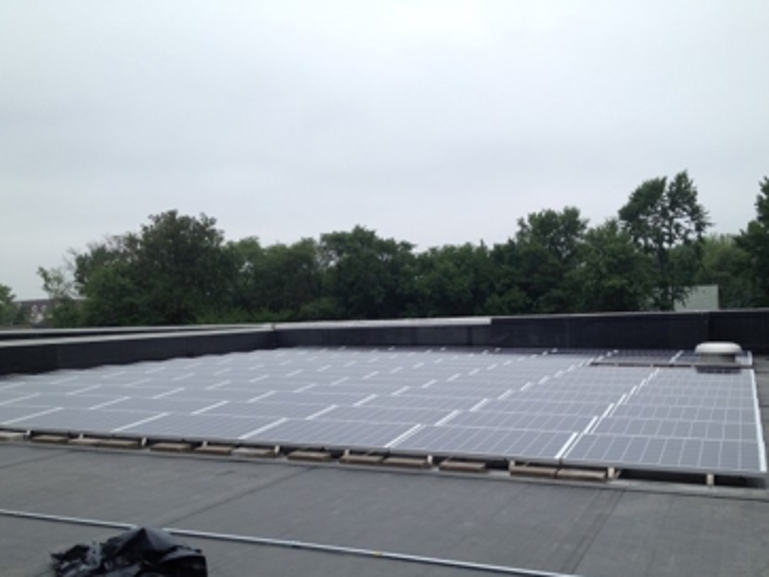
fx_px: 866
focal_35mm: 39
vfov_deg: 36.8
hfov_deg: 47.8
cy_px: 317
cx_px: 411
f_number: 2.4
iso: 64
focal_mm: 4.28
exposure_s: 1/525
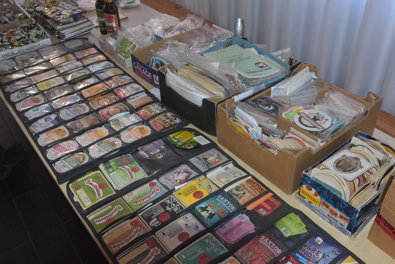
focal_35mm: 36
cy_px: 132
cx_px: 198
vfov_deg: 36.9
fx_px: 395
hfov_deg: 53.1
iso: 1000
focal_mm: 24
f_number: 5
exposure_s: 1/60
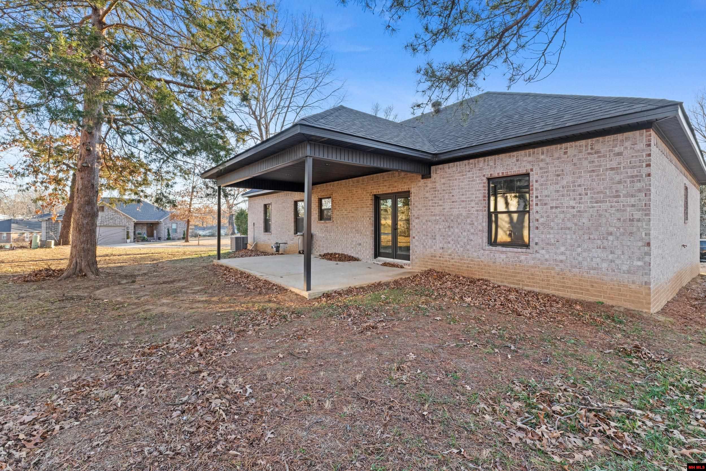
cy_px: 236
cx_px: 353
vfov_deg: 77.3
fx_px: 294
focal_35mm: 15
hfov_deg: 100.4
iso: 200
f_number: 9
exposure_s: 1/10
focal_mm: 10
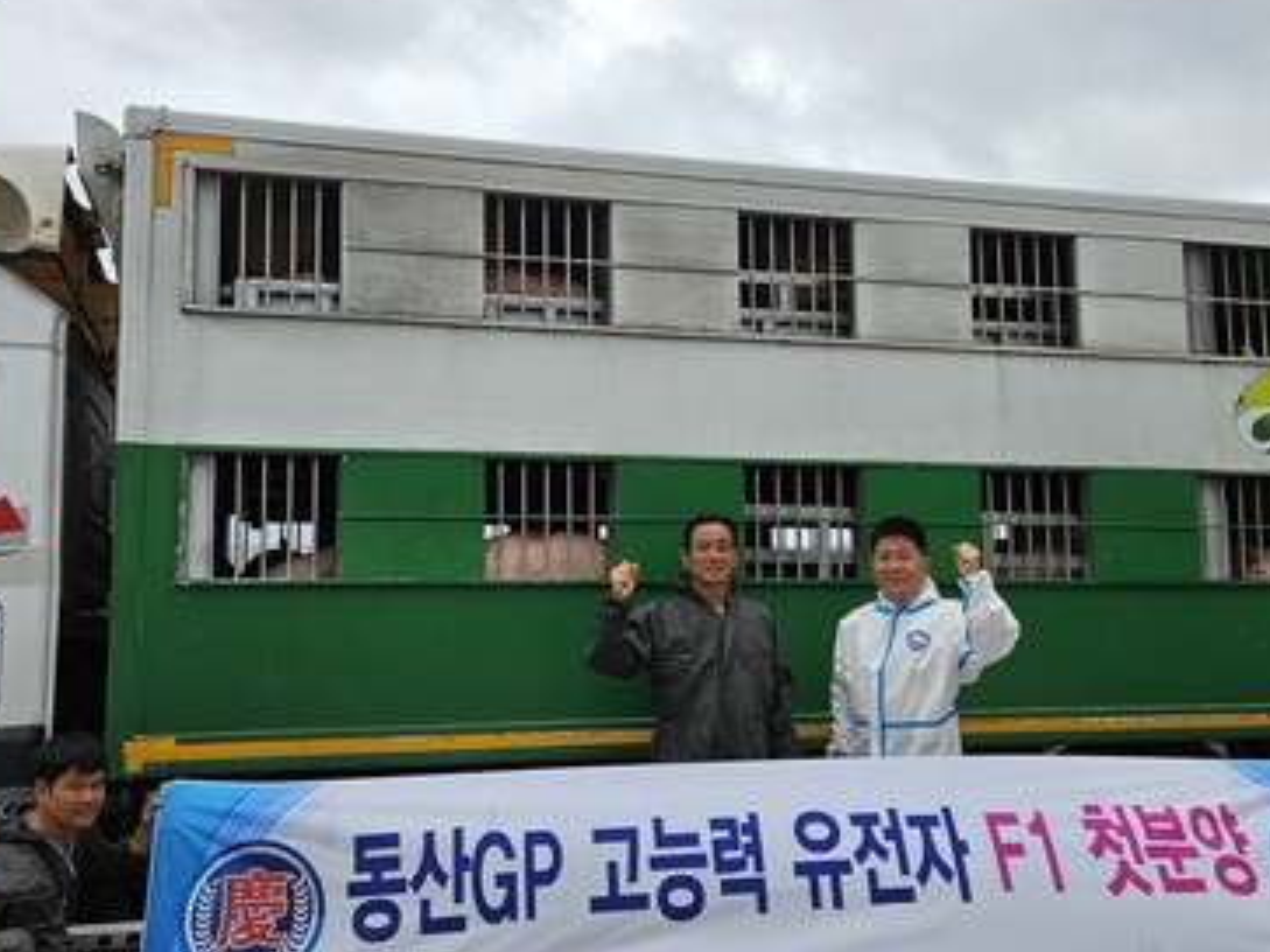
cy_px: 455
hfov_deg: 49.0
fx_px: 1394
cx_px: 665
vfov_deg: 37.7
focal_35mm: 38
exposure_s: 1/648
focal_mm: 5.4
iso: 25
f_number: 1.8
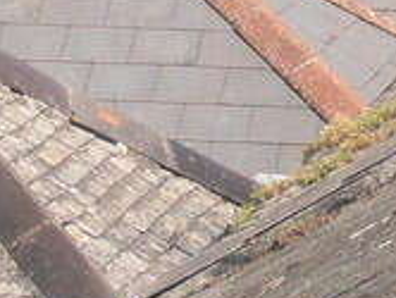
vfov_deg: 3.5
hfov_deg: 4.7
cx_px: 148
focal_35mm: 425
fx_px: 4869
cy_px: -241
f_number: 4.8
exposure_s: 1/500
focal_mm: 12.29
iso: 80
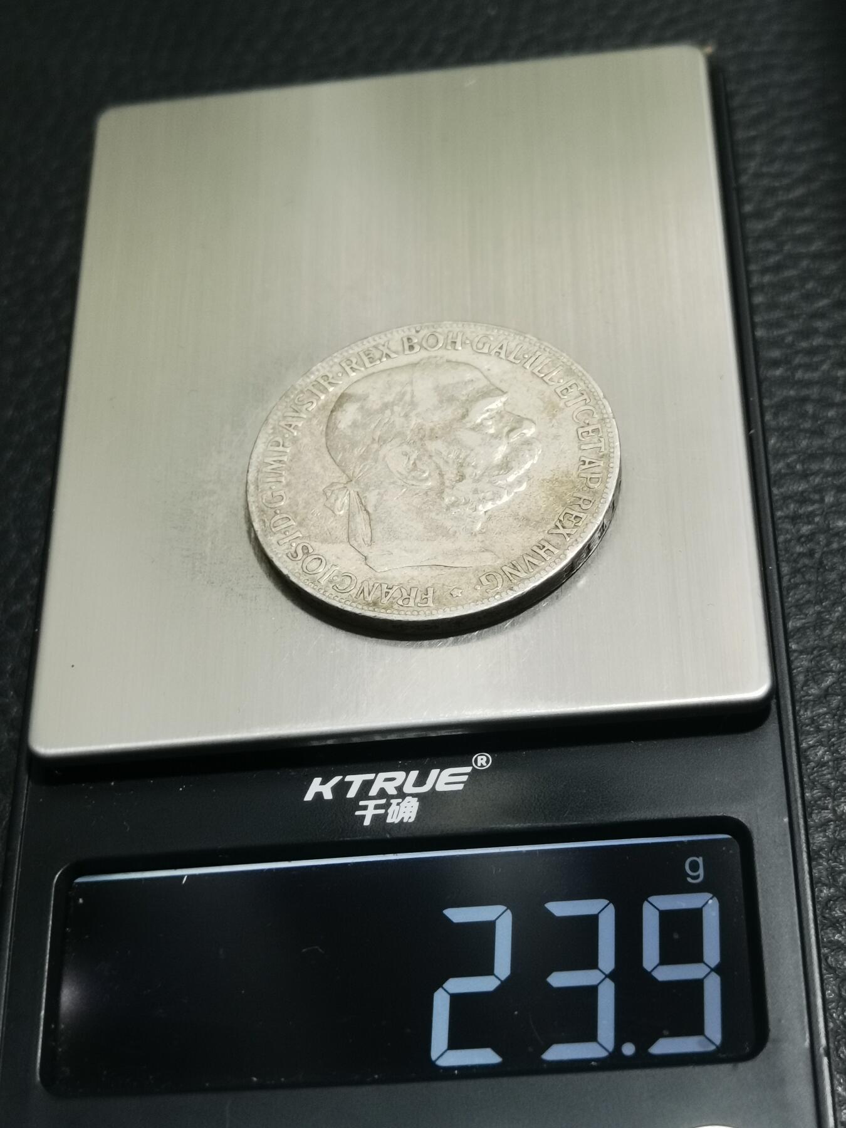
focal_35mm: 65
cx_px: 423
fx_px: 2118
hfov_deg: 22.6
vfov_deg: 29.8
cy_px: 564
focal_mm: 6.67
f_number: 1.9
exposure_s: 1/100
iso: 160
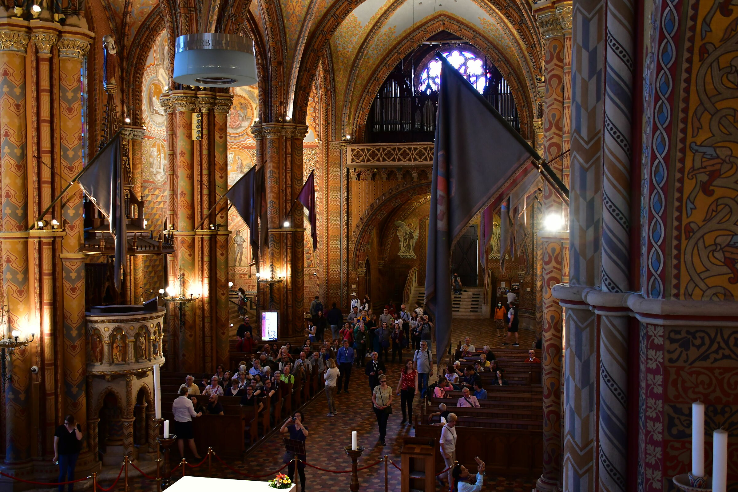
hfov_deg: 51.3
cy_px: 246
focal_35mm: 38
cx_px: 369
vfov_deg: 35.5
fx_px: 769
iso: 1100
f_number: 4
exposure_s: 1/20
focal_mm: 25
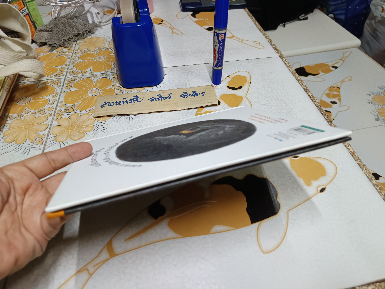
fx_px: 267
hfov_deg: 71.6
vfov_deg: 56.8
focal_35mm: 24
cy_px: 144
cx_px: 192
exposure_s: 1/33.3
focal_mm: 5.31
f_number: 1.7
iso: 1179
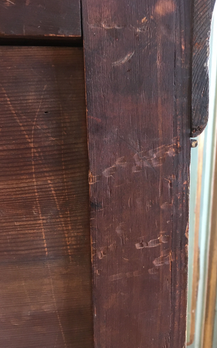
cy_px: 179
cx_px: 132
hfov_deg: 39.2
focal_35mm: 32
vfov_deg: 59.6
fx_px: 303
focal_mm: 4.15
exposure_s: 1/17
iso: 200
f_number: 2.2
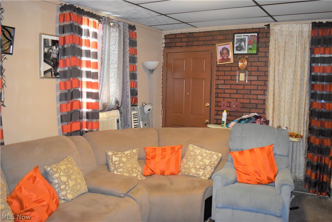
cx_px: 166
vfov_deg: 40.0
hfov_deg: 57.2
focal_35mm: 33
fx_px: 304
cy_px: 111
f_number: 3.8
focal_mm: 22
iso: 1800
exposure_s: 1/60
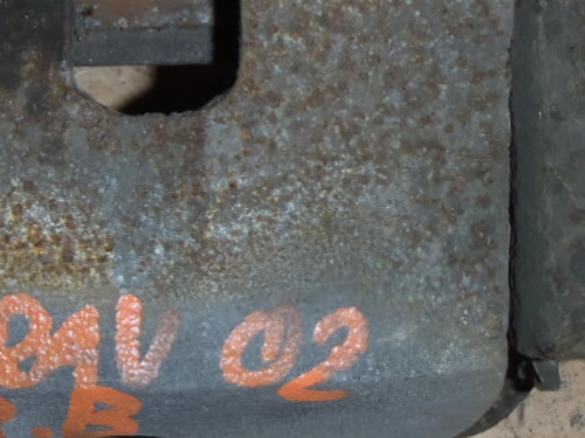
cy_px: -44
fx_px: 1926
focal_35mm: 114
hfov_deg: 17.2
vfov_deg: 12.8
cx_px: 153
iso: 100
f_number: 4.6
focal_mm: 6.83
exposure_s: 1/40
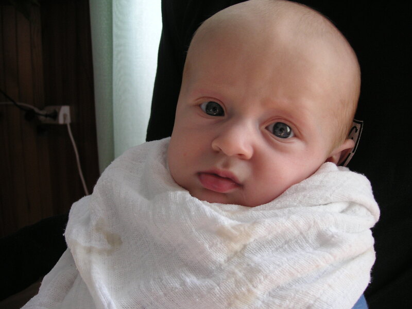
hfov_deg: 50.1
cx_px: 206
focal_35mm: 37
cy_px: 154
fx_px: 440
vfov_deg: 38.7
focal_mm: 6.1
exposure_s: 1/45
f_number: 2.8
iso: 50
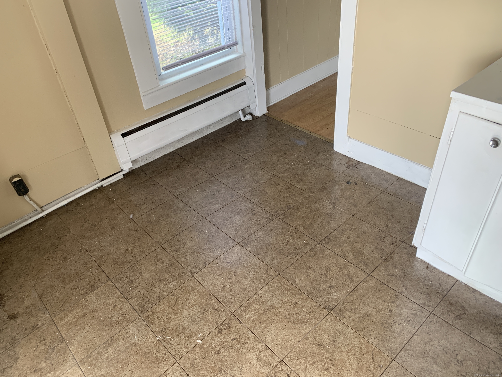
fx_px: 377
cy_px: 188
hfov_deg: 67.3
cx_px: 251
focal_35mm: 26
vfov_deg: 53.1
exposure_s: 1/79
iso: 100
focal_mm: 4.25
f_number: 1.8
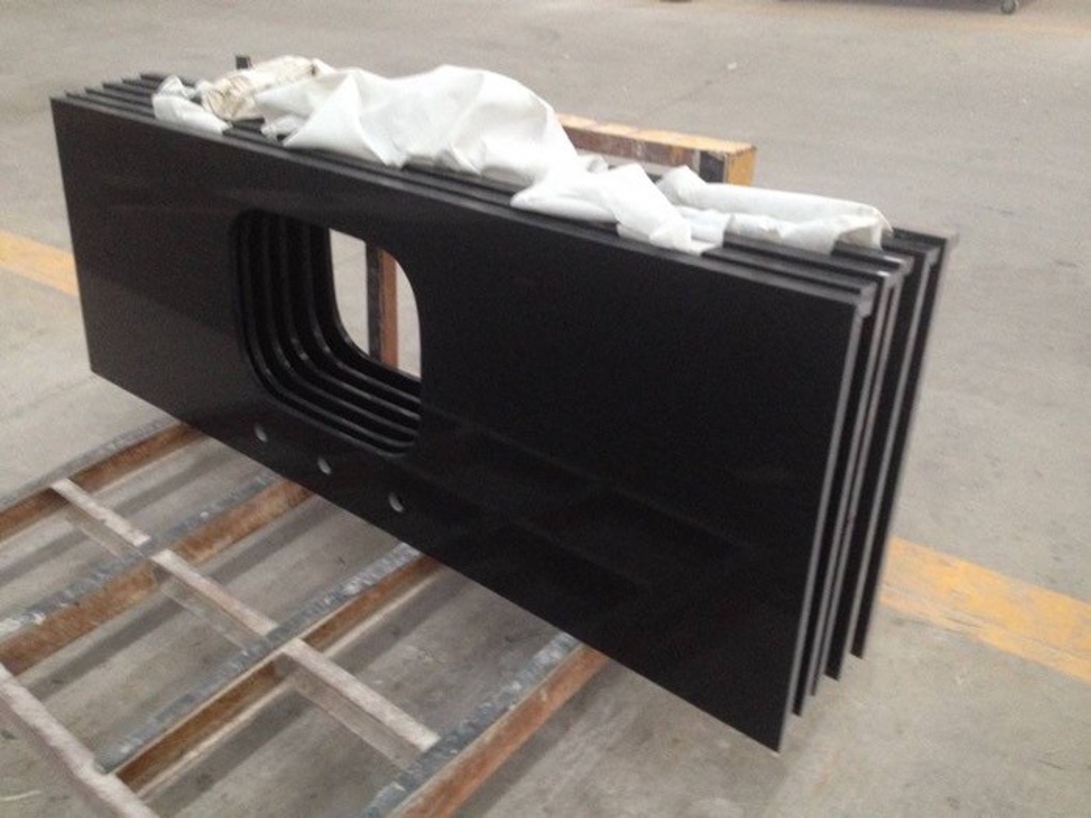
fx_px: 1103
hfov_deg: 52.6
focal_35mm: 35
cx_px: 546
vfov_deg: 40.7
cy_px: 409
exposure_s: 1/20
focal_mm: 4.28
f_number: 2.4
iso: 250
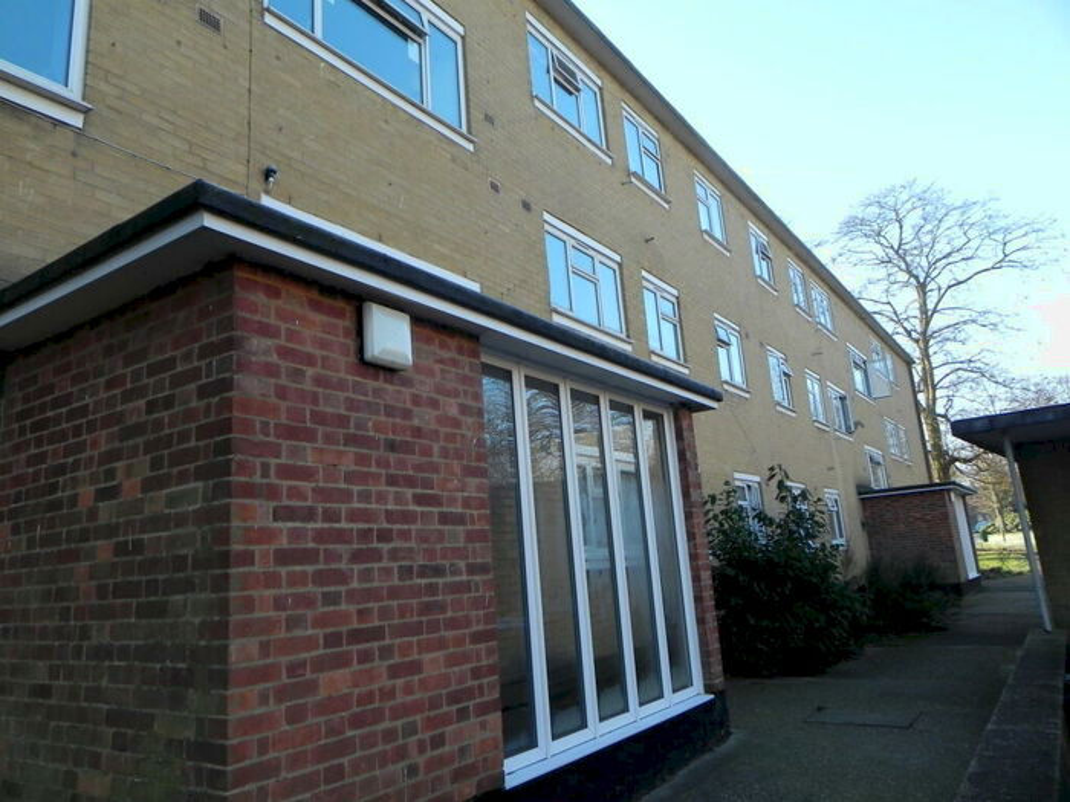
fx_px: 804
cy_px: 401
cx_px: 535
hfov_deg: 67.3
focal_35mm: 26
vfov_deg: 53.1
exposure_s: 1/180
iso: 160
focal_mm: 4.6
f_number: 5
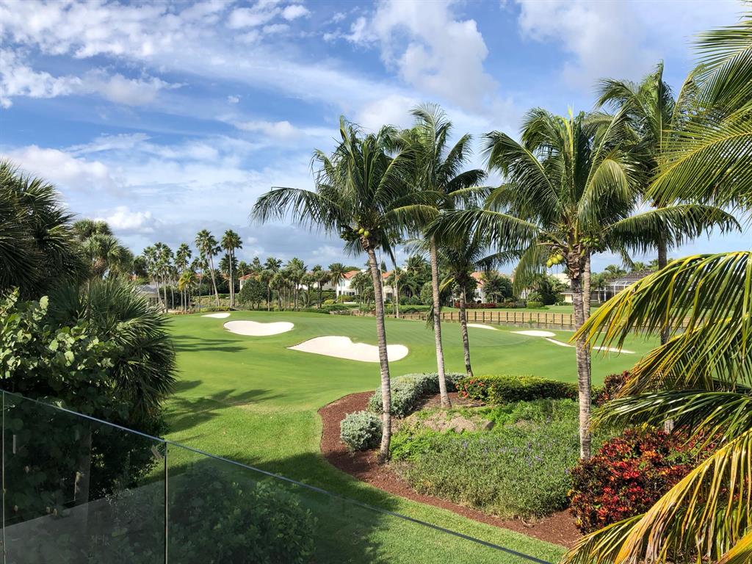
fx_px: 608
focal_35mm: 28
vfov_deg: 49.7
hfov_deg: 63.4
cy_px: 282
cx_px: 376
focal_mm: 4
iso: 20
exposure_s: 1/2183
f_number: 1.8
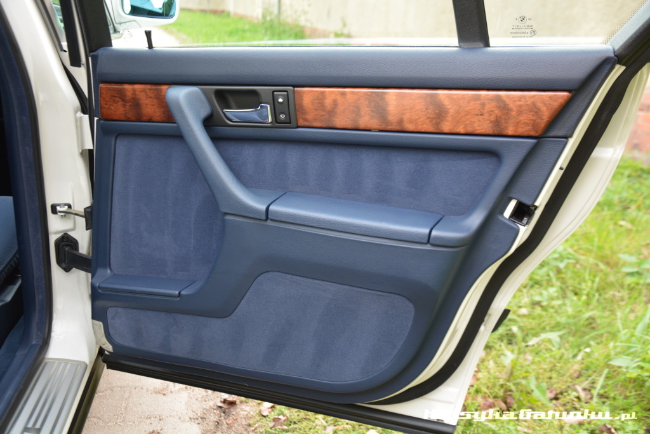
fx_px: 704
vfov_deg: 34.2
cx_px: 325
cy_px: 217
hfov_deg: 49.5
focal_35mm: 39
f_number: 4
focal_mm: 26
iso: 560
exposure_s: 1/60
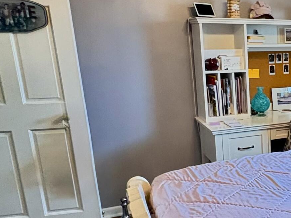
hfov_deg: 33.4
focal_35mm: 48
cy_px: 132
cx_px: 337
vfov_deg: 30.2
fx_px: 403
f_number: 2.2
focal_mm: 2.22
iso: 640
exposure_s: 1/60
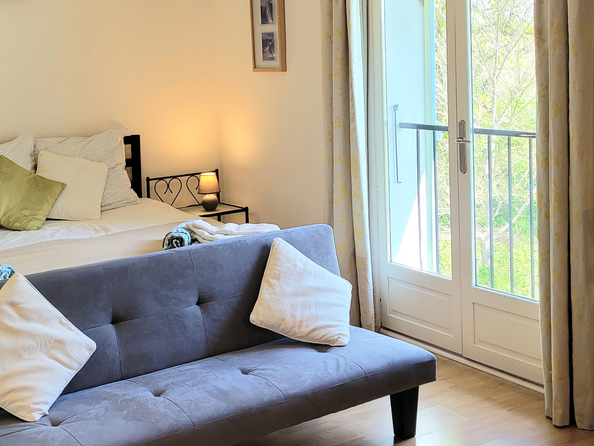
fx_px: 961
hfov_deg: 34.3
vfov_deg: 25.8
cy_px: 106
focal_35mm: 56
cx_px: 302
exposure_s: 1/100
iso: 80
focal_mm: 5.4
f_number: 1.8
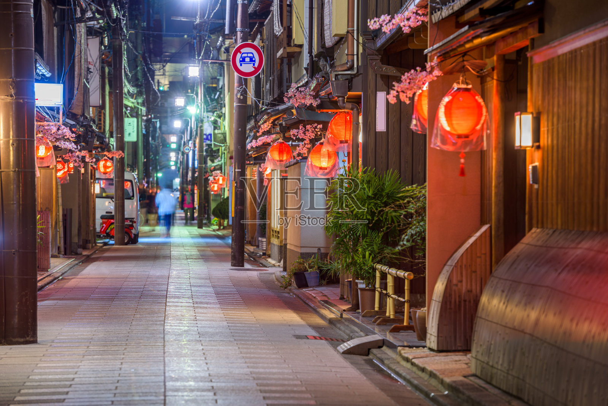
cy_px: 203
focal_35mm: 165
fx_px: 2788
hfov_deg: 12.4
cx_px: 304
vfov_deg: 8.3
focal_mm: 165
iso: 64
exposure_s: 15
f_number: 8
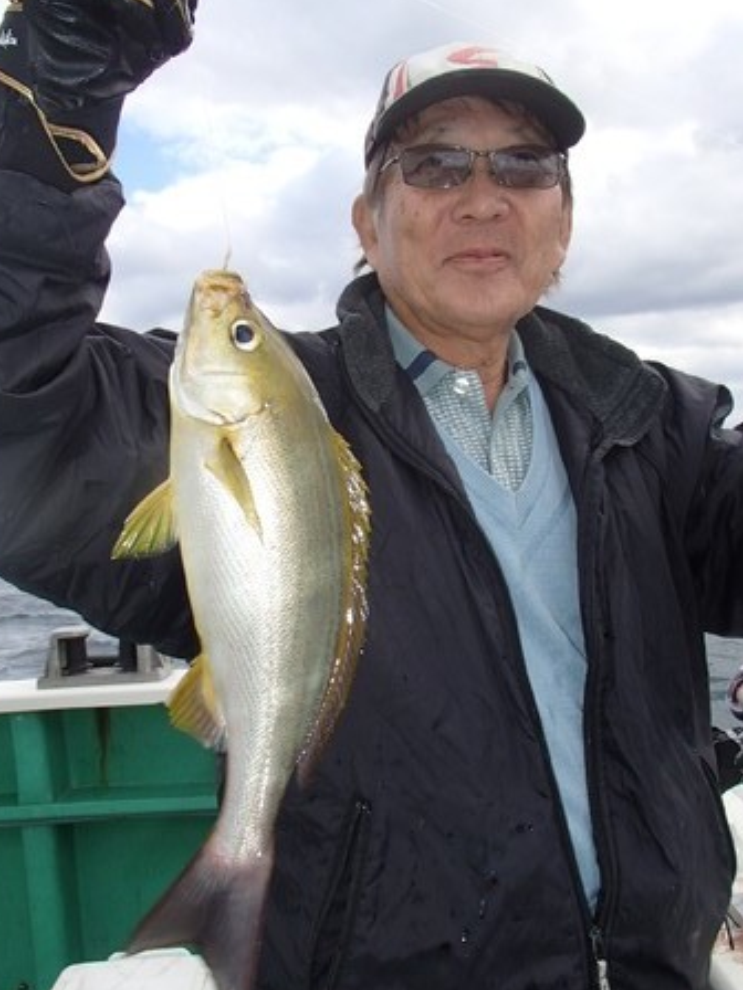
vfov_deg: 60.0
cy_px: 480
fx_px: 859
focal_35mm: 30
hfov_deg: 46.8
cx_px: 365
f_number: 3.9
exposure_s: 1/320
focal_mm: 5
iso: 100
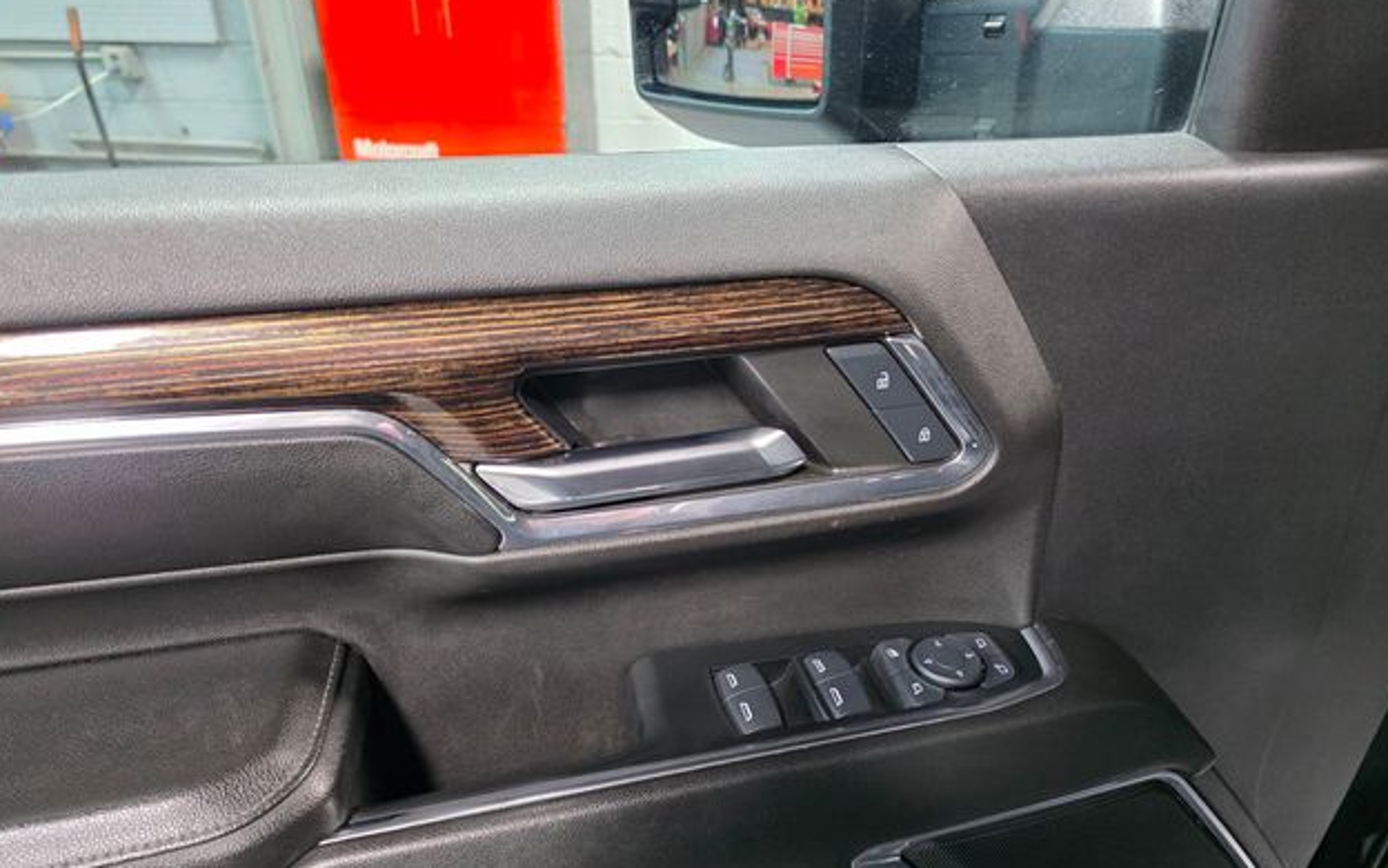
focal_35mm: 25
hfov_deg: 72.5
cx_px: 690
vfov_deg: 49.0
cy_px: 521
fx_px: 946
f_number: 1.7
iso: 1000
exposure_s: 1/120
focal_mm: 6.3
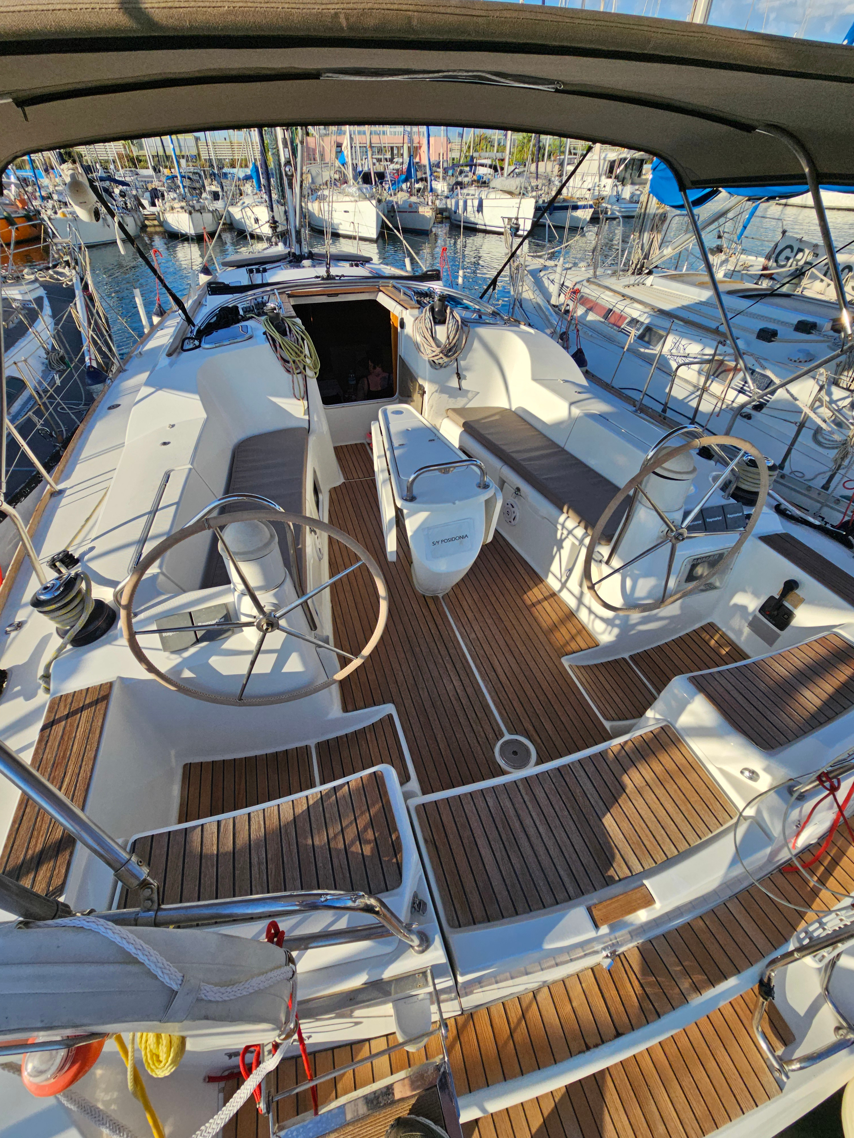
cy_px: 569
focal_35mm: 13
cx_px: 427
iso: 50
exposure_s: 1/1659
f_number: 2.2
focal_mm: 2.2
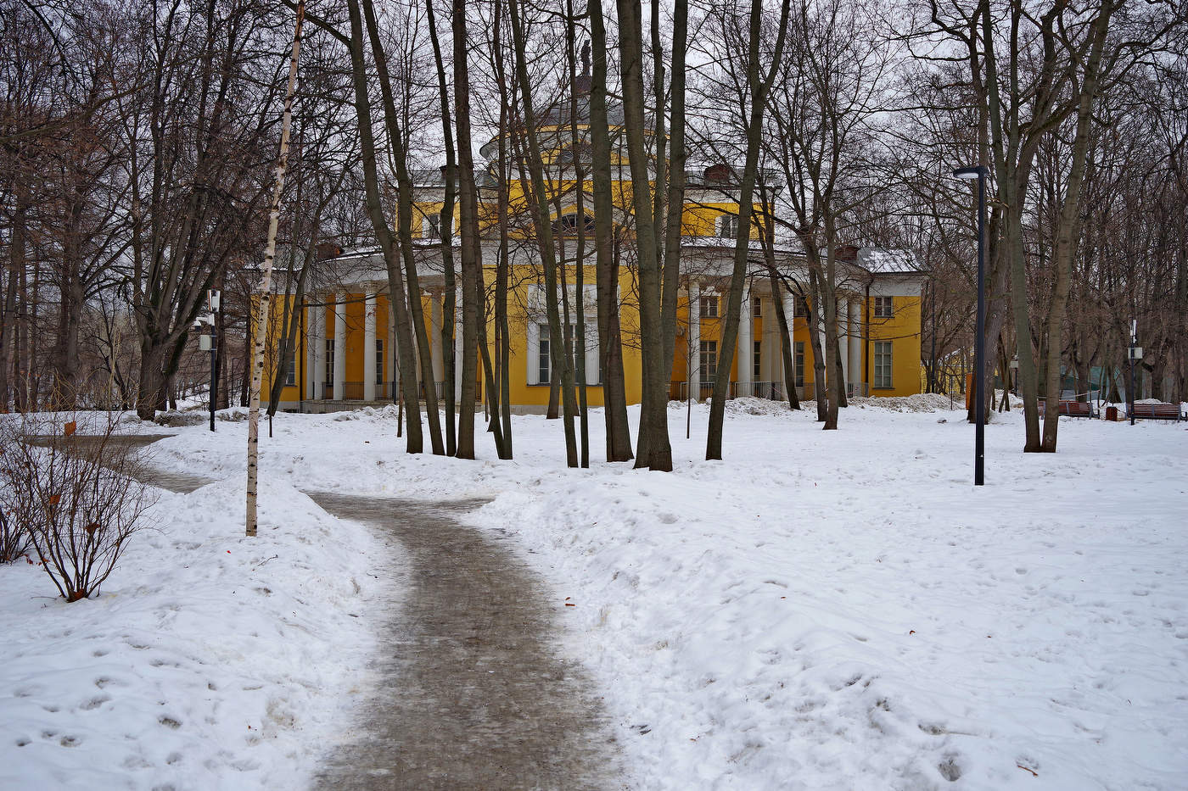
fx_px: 1122
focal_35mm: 34
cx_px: 594
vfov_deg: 38.9
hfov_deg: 55.8
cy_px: 396
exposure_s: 1/60
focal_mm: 34
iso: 100
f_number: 8
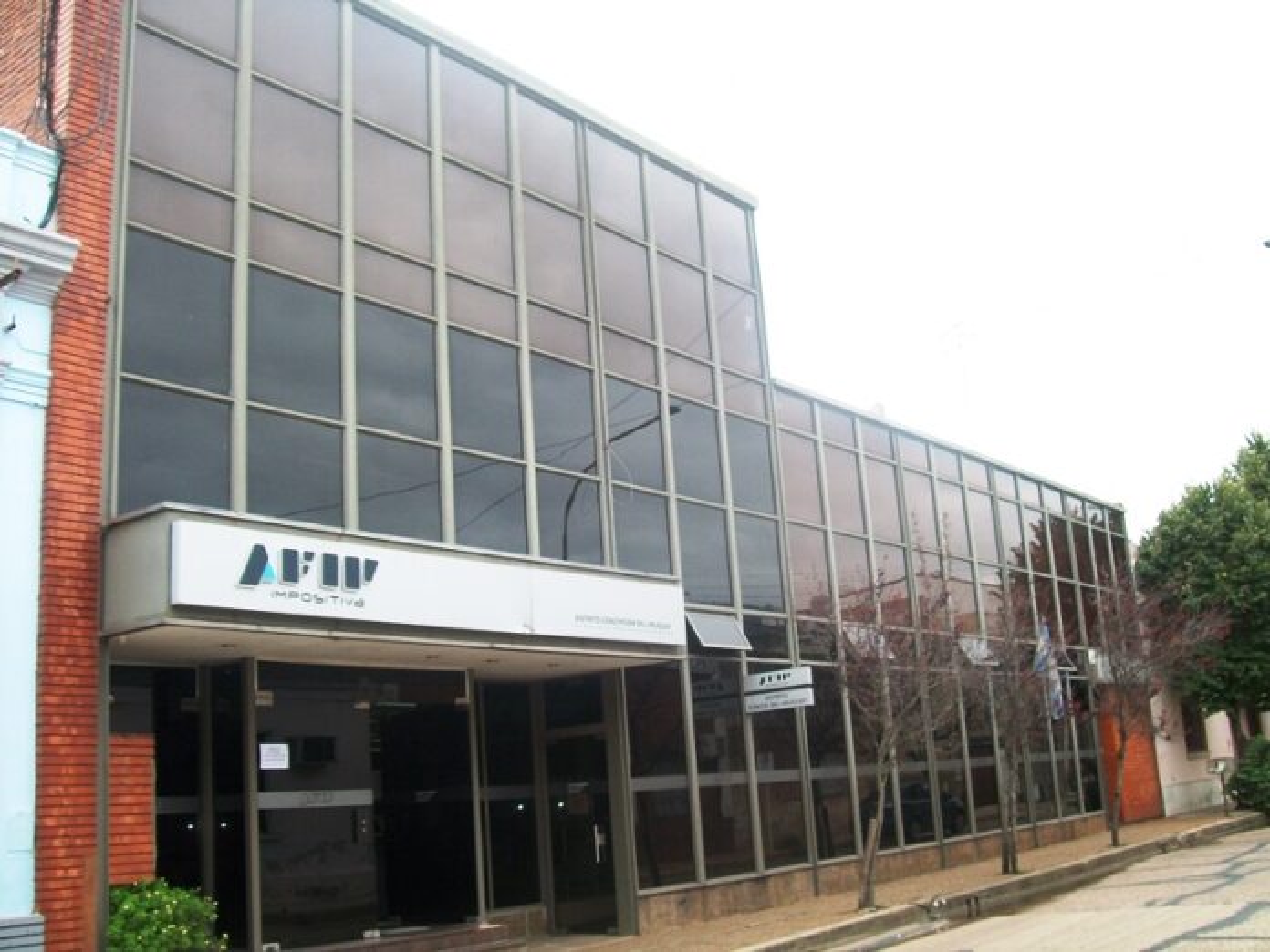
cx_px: 635
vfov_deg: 39.7
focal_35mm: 36
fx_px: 1321
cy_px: 476
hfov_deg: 51.4
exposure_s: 1/400
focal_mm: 6
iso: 80
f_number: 2.7
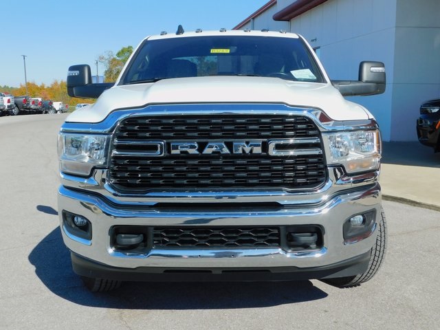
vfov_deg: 36.0
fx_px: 508
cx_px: 220
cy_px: 165
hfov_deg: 46.8
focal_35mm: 40
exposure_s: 1/1000
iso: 125
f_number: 3.6
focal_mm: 7.1
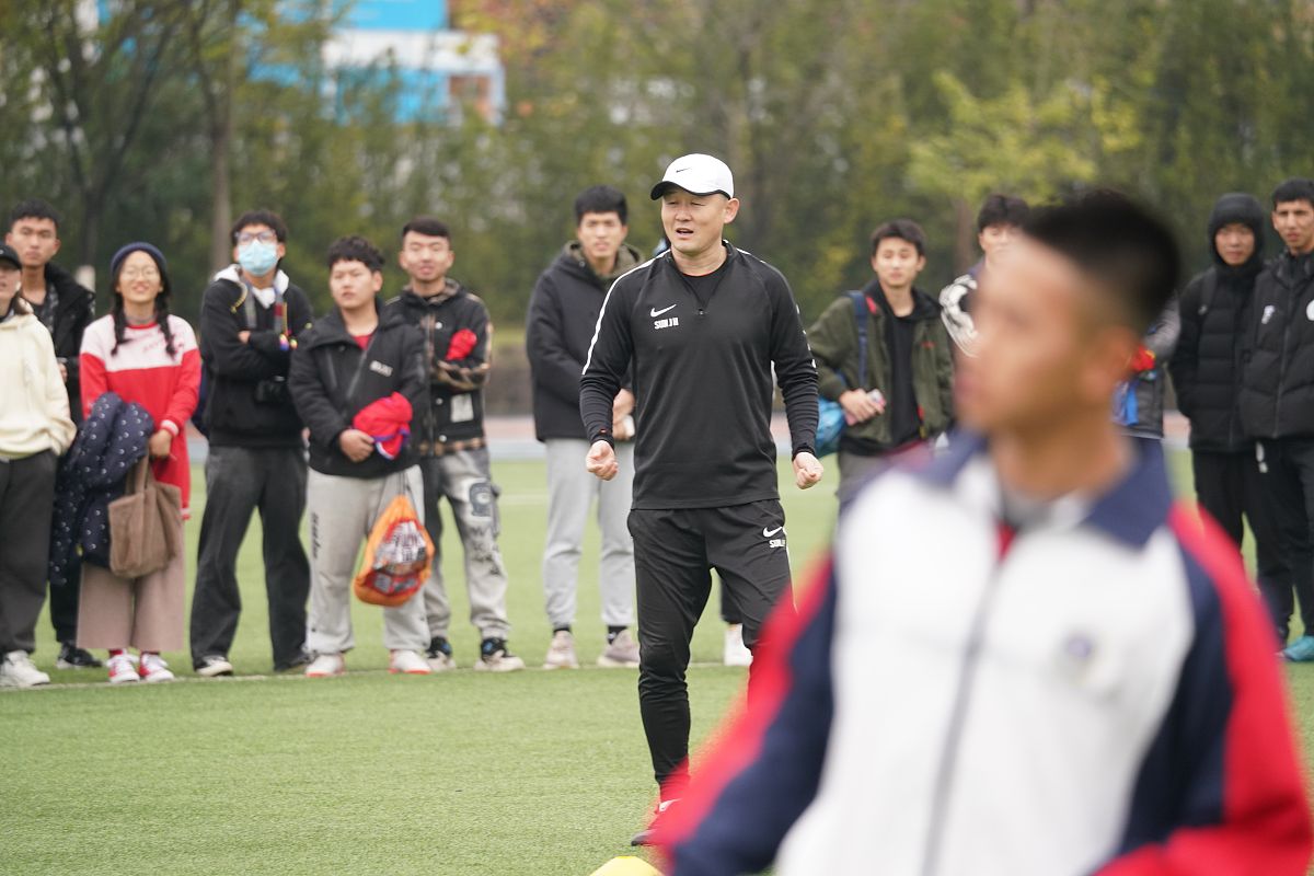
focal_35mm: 337
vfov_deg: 4.1
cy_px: 438
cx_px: 657
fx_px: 12292
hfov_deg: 6.1
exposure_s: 1/400
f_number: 6.3
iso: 1600
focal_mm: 336.8
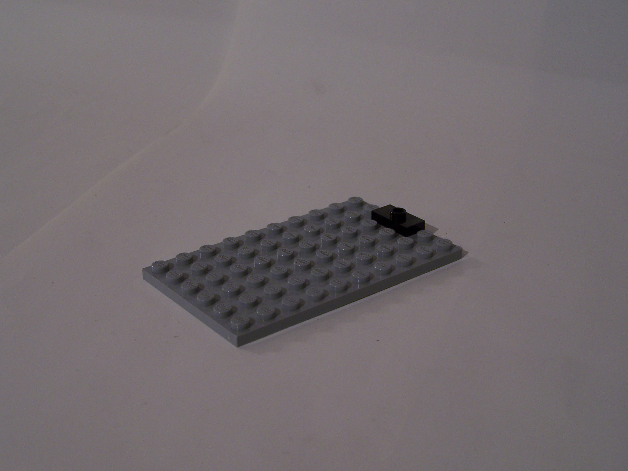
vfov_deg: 24.8
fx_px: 1070
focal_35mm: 59
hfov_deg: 32.7
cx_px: 314
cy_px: 236
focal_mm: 9.8
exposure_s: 1/6
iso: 80
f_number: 3.1
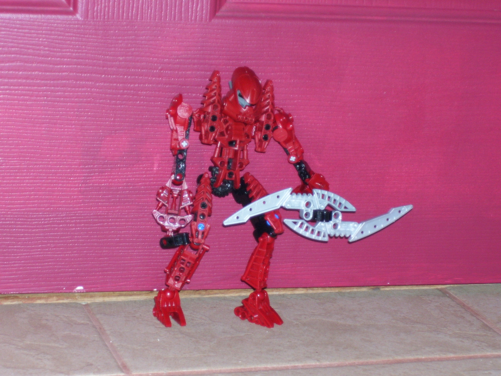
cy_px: 188
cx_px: 250
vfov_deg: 13.3
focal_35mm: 111
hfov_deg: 17.7
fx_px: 1607
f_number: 4.6
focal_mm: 18
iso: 125
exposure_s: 1/90
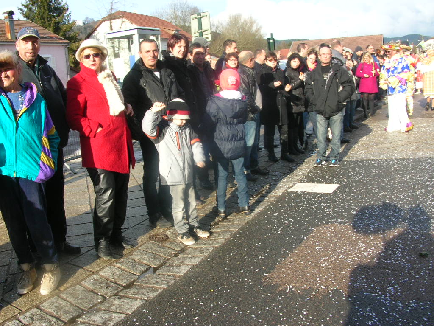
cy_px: 163
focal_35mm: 35
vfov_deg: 40.7
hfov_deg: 52.6
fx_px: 439
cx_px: 217
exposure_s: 1/123
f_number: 5.6
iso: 50
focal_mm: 5.8
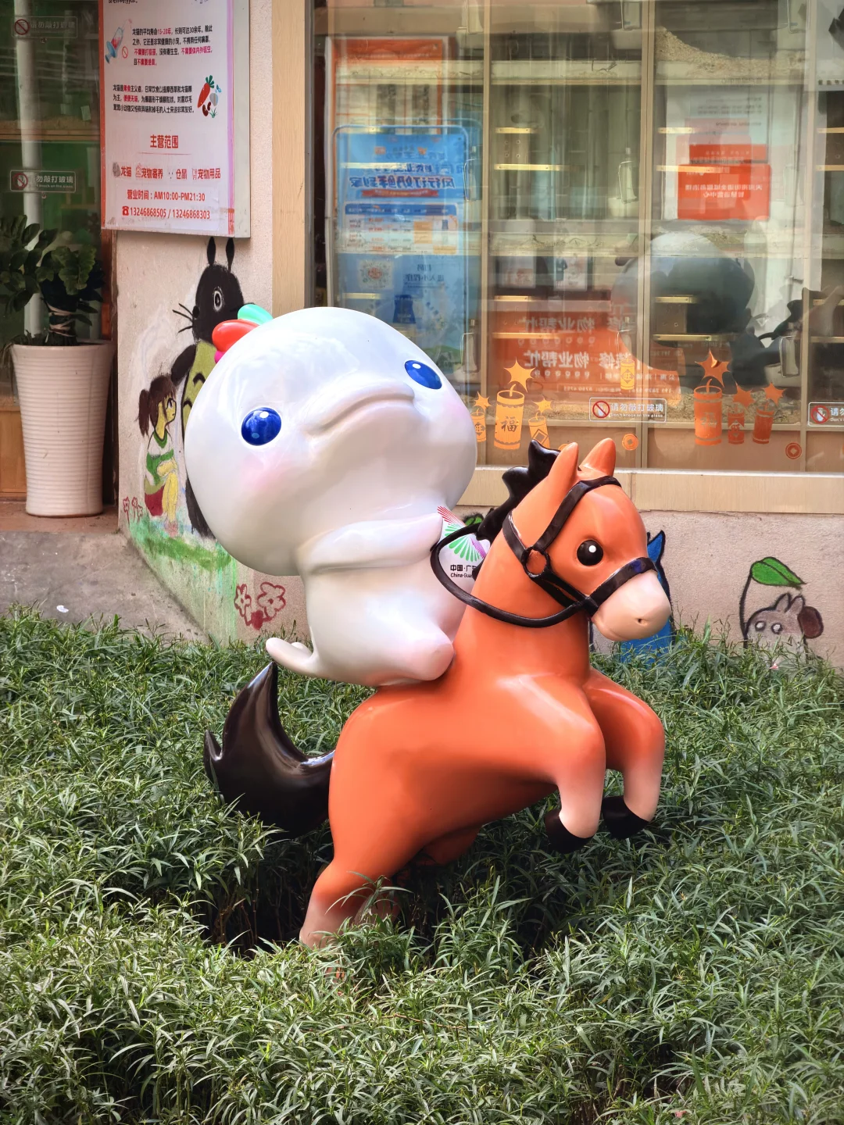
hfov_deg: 14.8
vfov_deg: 19.6
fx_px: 3251
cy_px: 562
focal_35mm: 100
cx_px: 422
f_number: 2.8
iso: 50
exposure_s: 1/337
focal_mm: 16.89
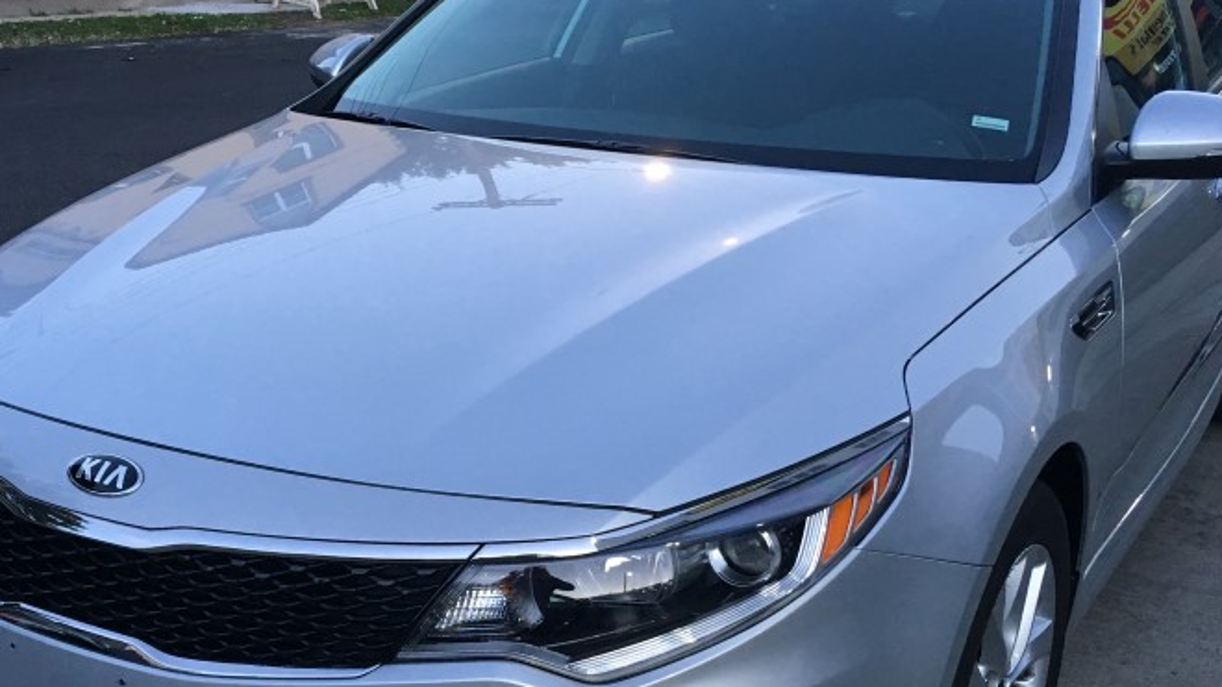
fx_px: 1587
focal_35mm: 49
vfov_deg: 24.3
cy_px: 476
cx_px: 518
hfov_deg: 42.0
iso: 40
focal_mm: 4.15
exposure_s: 1/30
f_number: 2.2
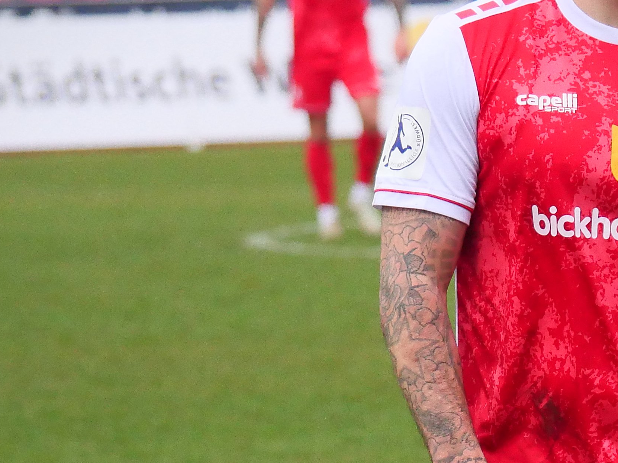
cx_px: 634
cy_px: 505
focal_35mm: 624
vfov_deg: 2.4
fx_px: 11139
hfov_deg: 3.2
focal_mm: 100
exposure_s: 1/1600
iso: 1600
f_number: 4
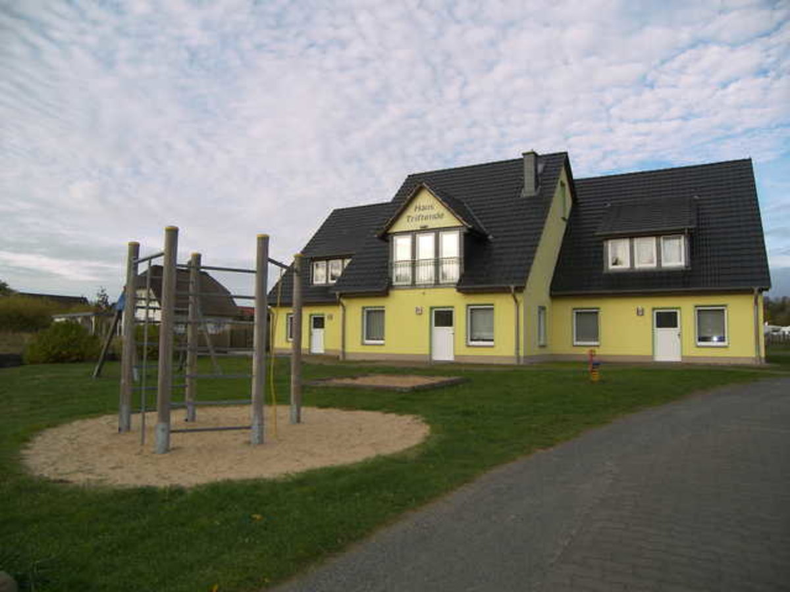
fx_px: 548
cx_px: 395
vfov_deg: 56.8
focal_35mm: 24
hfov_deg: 71.6
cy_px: 296
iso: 50
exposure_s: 1/500
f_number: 2.8
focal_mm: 5
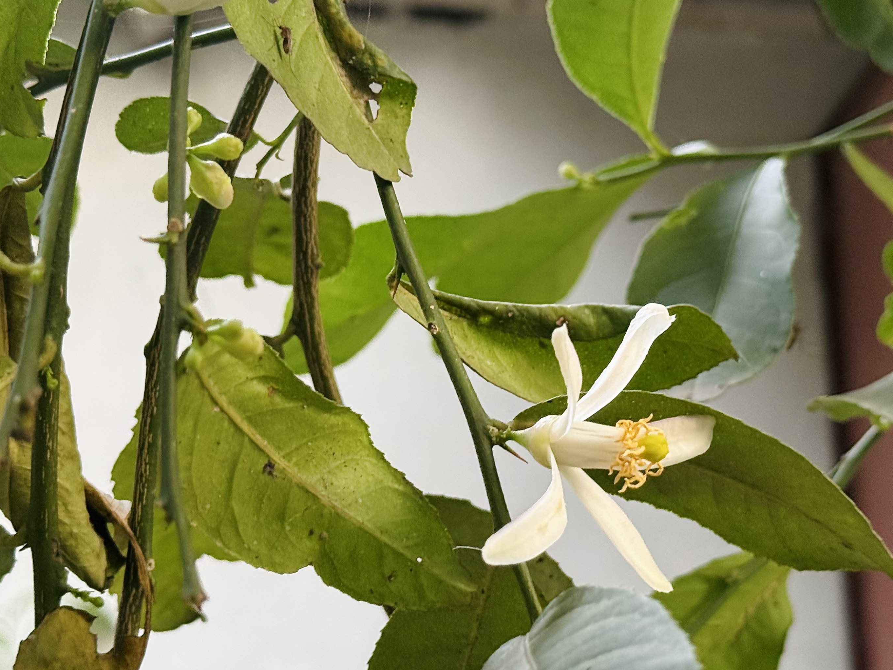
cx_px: 421
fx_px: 1831
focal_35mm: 71
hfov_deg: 27.4
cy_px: 343
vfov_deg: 20.7
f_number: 1.78
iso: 200
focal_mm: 6.76
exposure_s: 1/77
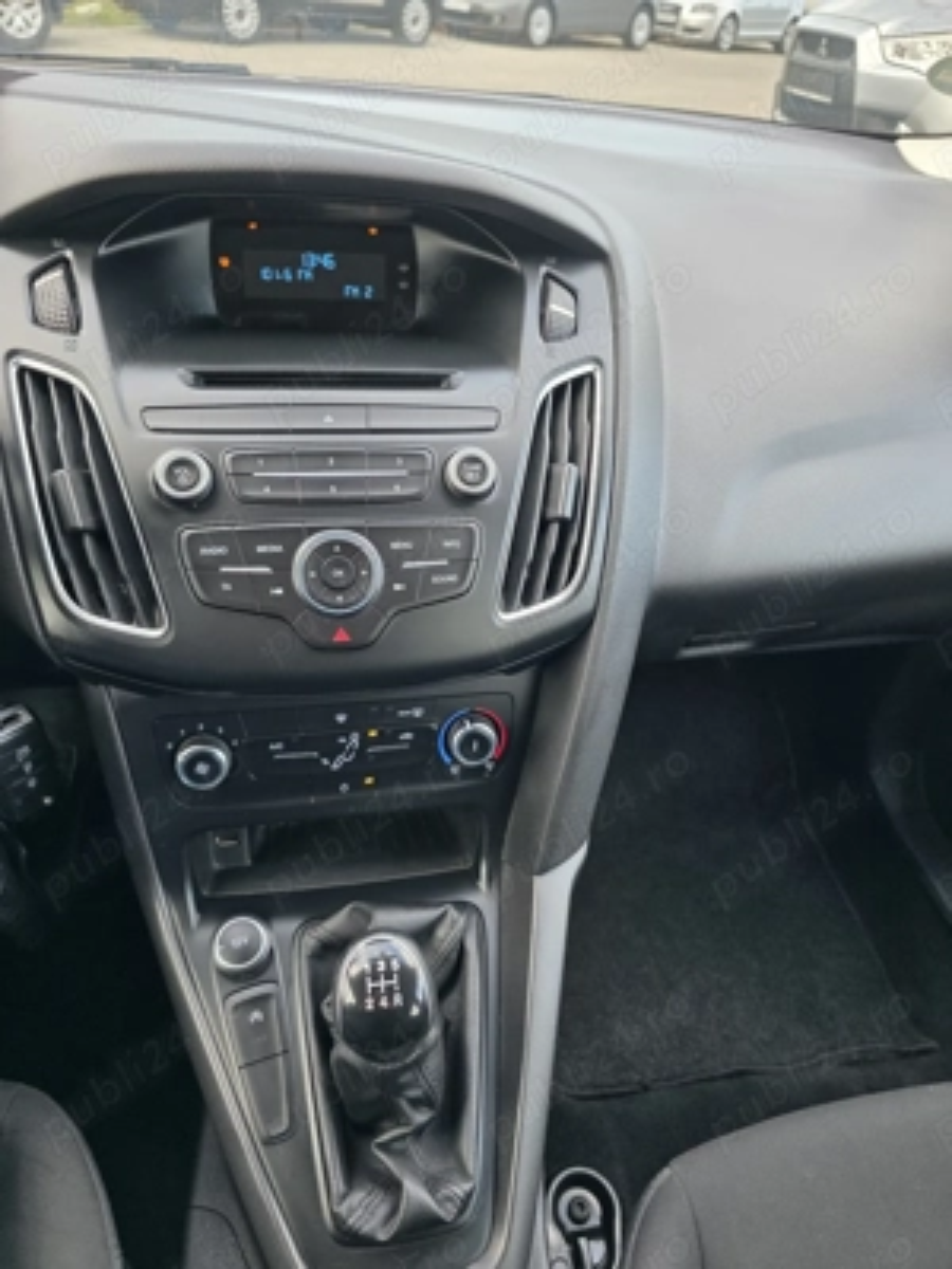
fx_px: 843
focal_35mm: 23
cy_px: 634
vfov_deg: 73.9
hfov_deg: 58.9
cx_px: 476
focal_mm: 6.3
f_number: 1.7
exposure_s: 1/180
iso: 200
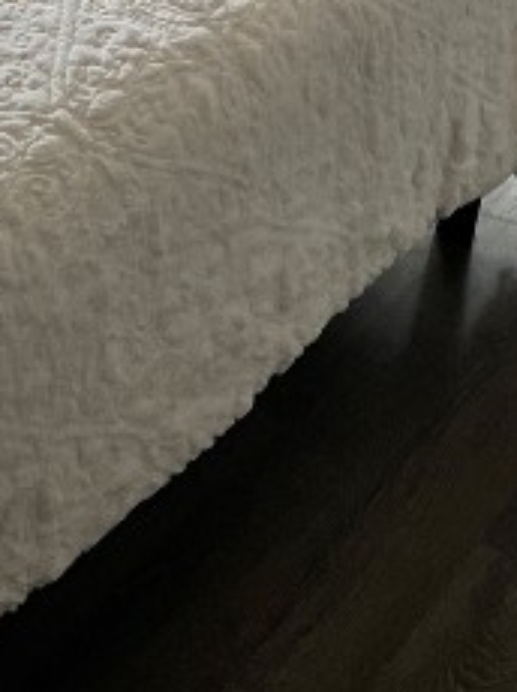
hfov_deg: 16.9
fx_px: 1736
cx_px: 268
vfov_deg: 20.8
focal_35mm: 87
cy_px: -162
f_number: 1.5
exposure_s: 1/60
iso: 160
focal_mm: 5.7
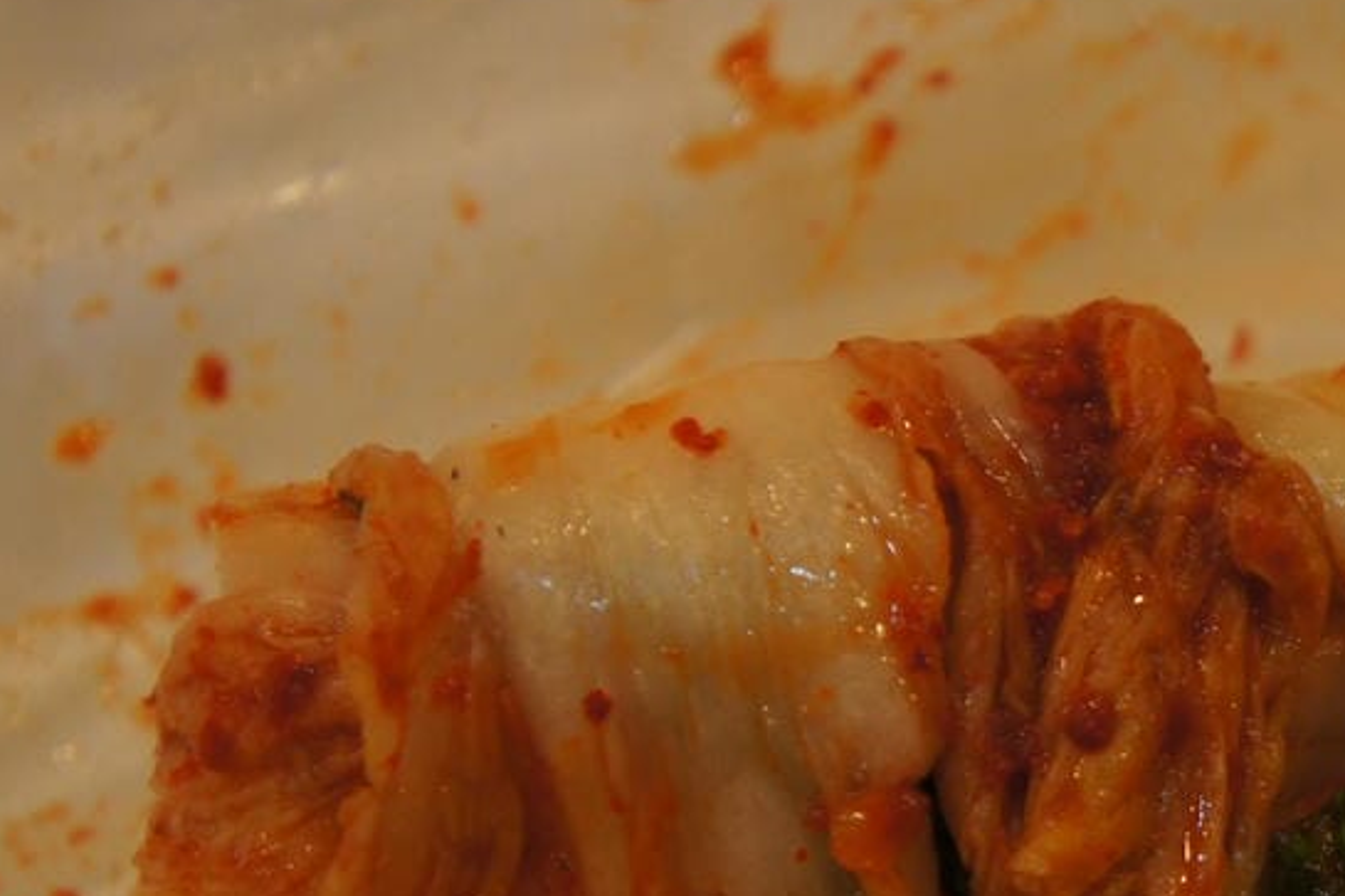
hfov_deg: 15.3
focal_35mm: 132
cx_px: 1340
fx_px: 4930
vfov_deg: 10.3
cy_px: 910
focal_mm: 40
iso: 1000
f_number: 4.5
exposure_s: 1/80
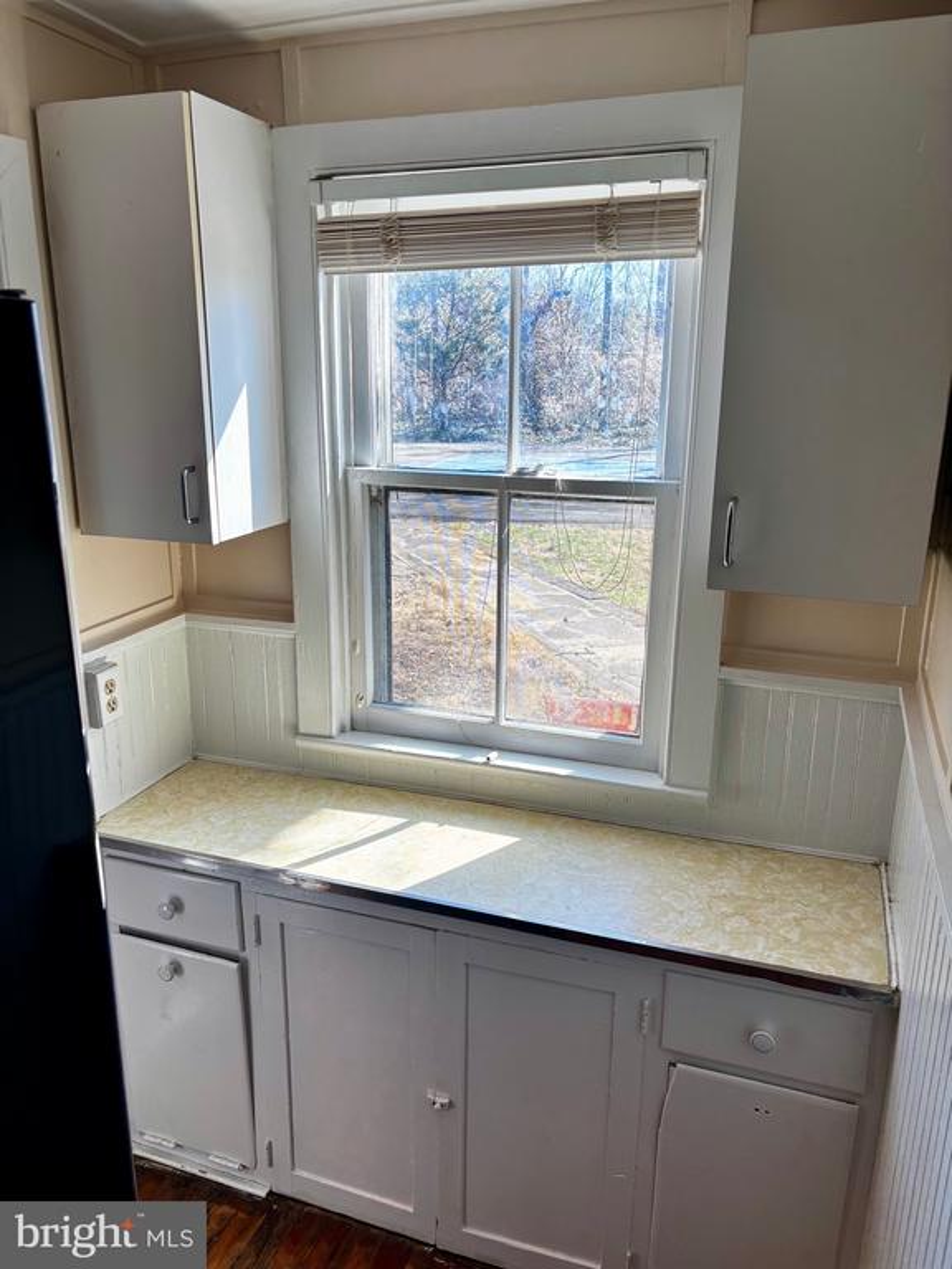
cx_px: 476
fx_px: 953
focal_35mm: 26
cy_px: 634
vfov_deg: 67.3
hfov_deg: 53.1
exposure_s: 1/121
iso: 64
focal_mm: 5.96
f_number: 1.6
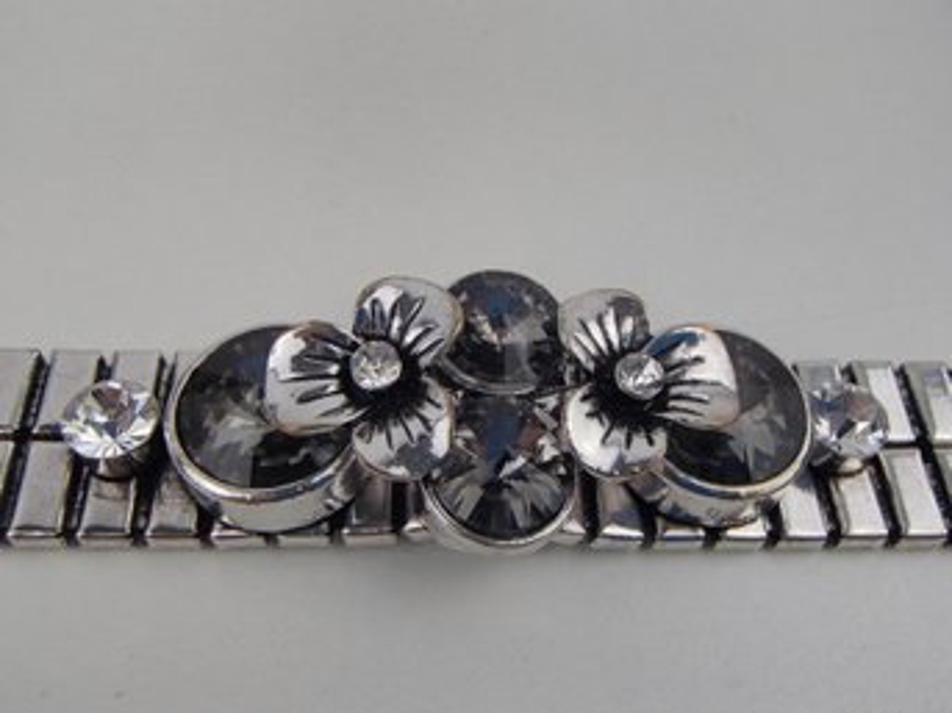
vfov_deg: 38.6
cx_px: 476
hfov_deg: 50.2
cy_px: 356
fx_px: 1017
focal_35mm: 37
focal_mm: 6.64
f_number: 4.7
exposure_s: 1/160
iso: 125
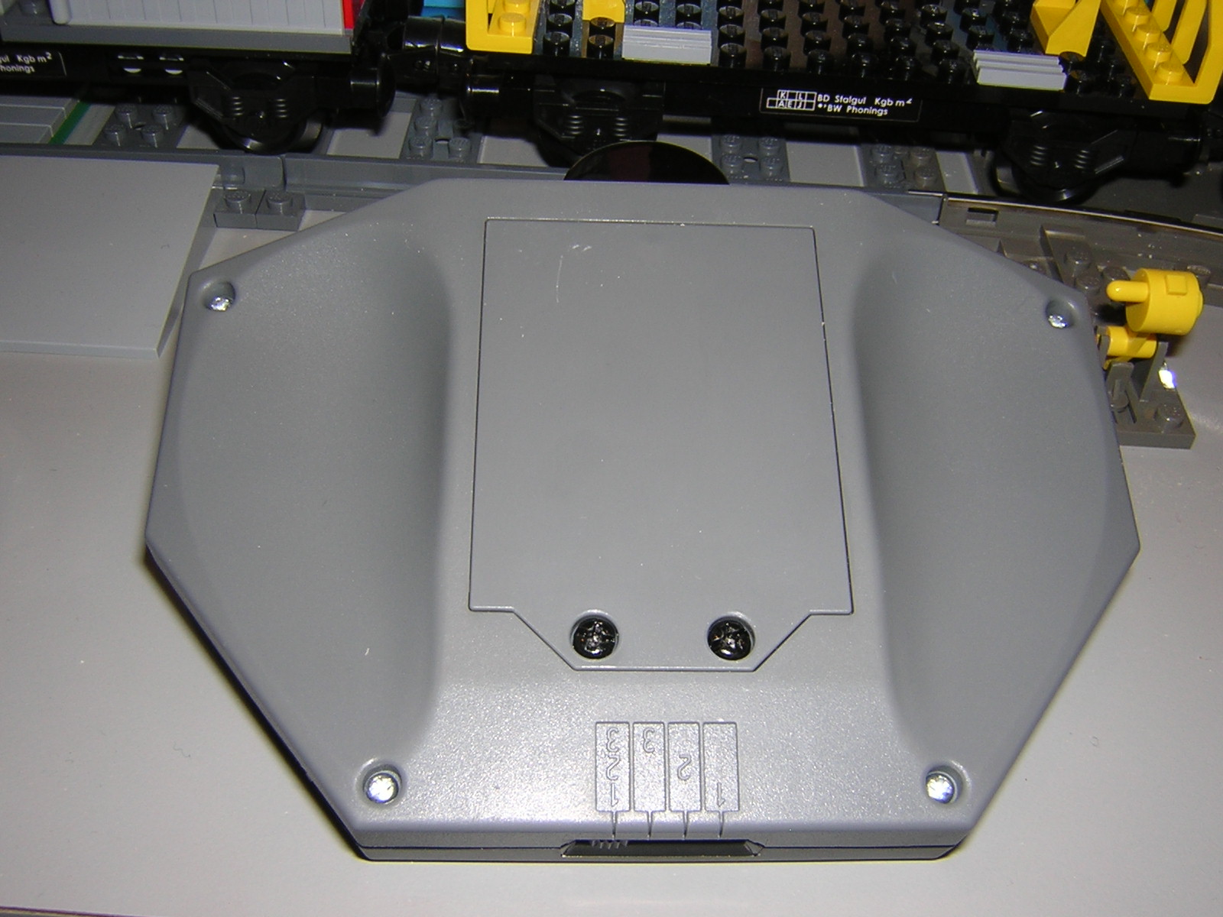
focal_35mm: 36
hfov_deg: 51.4
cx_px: 612
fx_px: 1272
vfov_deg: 39.7
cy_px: 458
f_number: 5.2
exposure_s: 1/60.1
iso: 100
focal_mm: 4.7
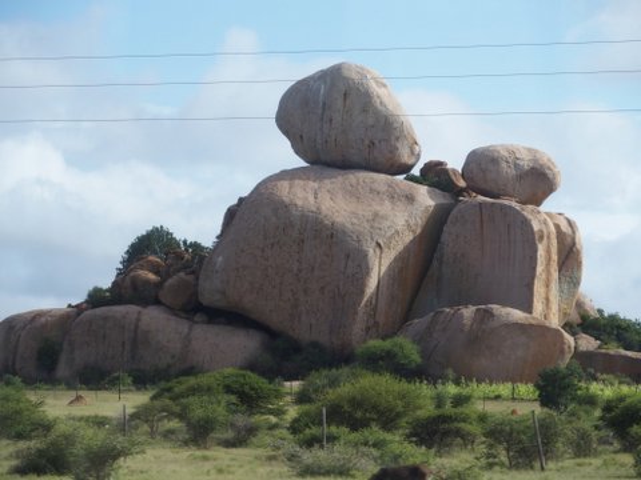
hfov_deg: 12.0
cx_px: 320
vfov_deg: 9.0
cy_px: 240
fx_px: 3055
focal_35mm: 165
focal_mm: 35
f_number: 3.5
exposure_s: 1/640
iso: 100
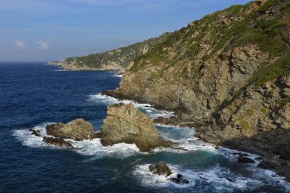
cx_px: 145
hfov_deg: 48.5
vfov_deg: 33.4
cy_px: 96
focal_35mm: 40
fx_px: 322
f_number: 16
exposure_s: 1/200
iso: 200
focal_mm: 40
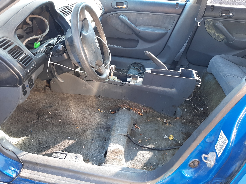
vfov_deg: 53.1
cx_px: 123
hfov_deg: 67.3
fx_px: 185
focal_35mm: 26
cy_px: 92
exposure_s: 1/60.2
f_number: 1.7
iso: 44
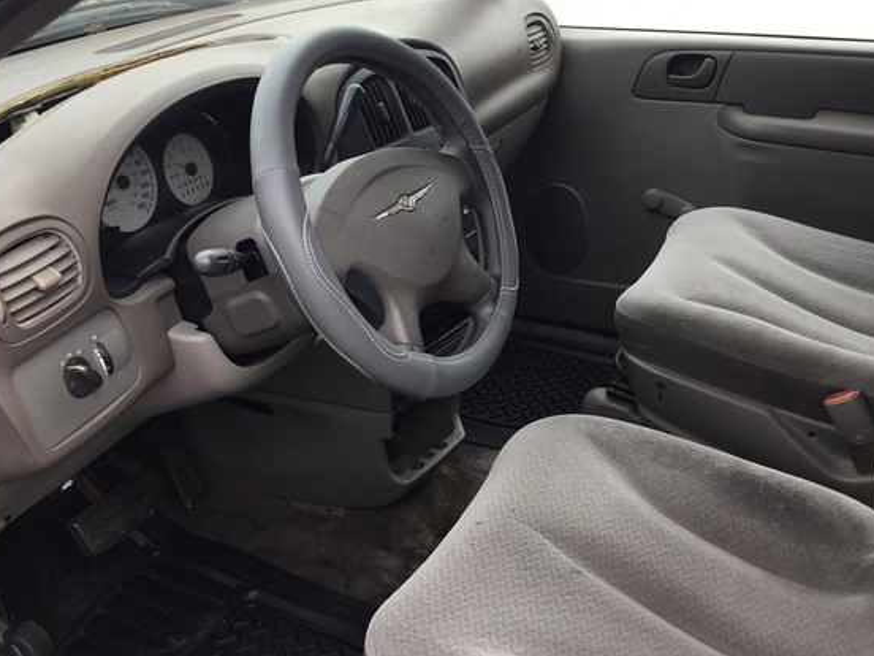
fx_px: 1035
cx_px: 434
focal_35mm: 41
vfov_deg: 35.1
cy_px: 330
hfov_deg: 45.8
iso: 25
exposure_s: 1/120
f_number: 2.4
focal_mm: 3.3
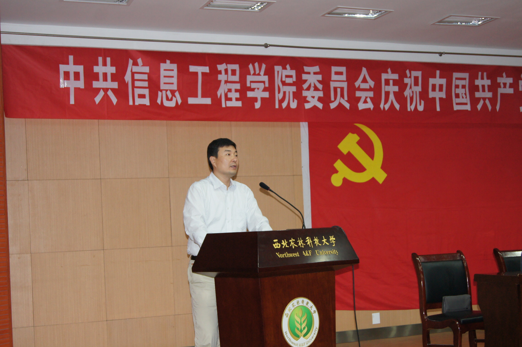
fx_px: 760
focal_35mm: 52
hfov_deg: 37.9
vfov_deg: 25.7
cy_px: 174
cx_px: 261
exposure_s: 1/60
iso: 640
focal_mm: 35
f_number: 5
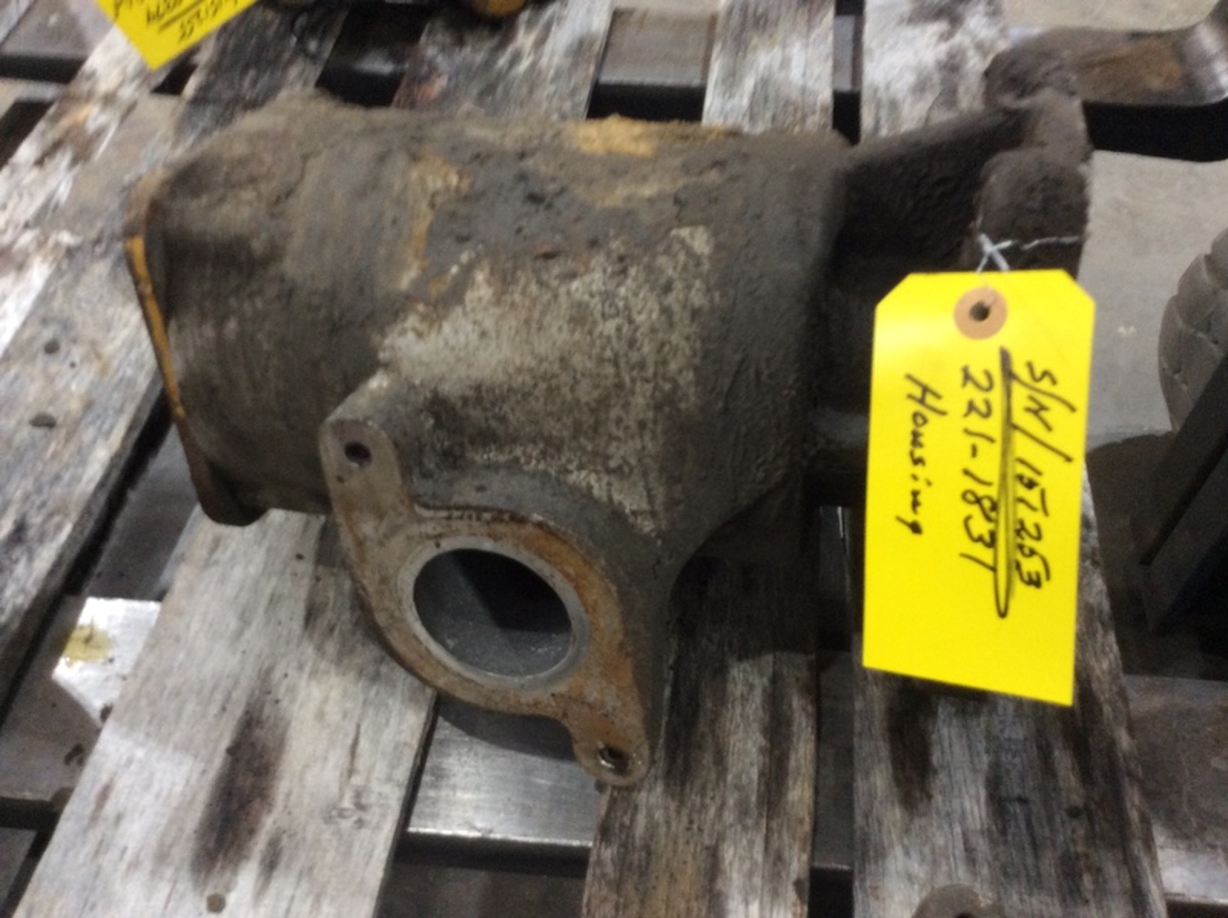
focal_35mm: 32
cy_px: 459
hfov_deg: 56.9
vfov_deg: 44.1
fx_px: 1134
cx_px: 614
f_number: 2.4
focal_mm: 3.3
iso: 160
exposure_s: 1/24
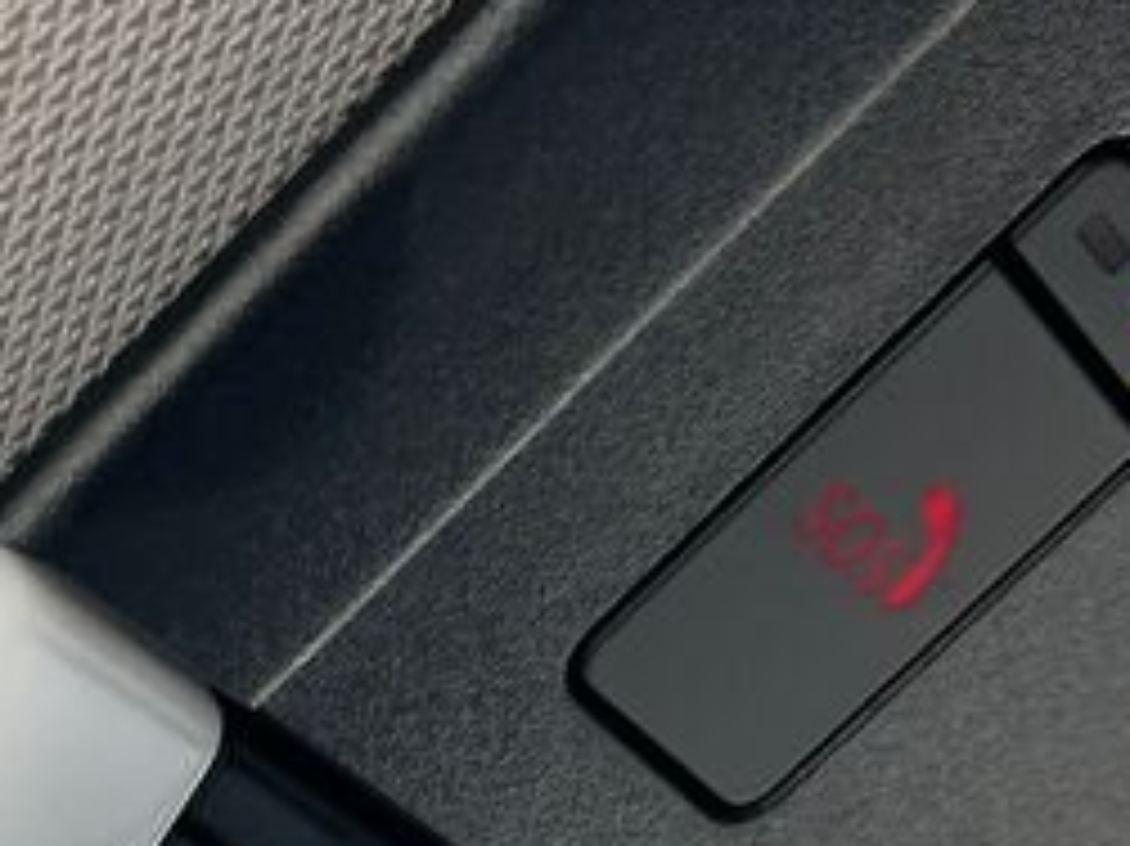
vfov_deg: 13.3
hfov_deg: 18.1
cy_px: 1197
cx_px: 36
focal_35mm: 106
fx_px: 3459
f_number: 1.6
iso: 125
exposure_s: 1/105
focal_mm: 5.1
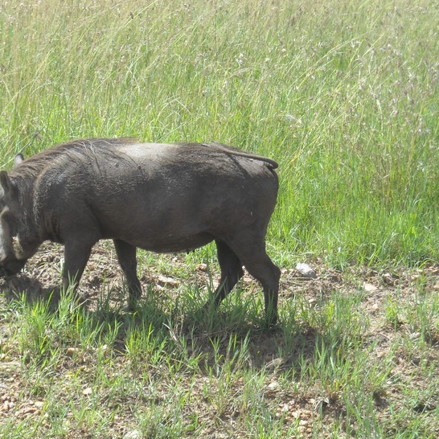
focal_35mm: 136
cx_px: 140
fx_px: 1951
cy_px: 218
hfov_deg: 12.8
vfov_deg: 12.8
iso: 77
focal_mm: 17.1
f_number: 4.7
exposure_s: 1/250
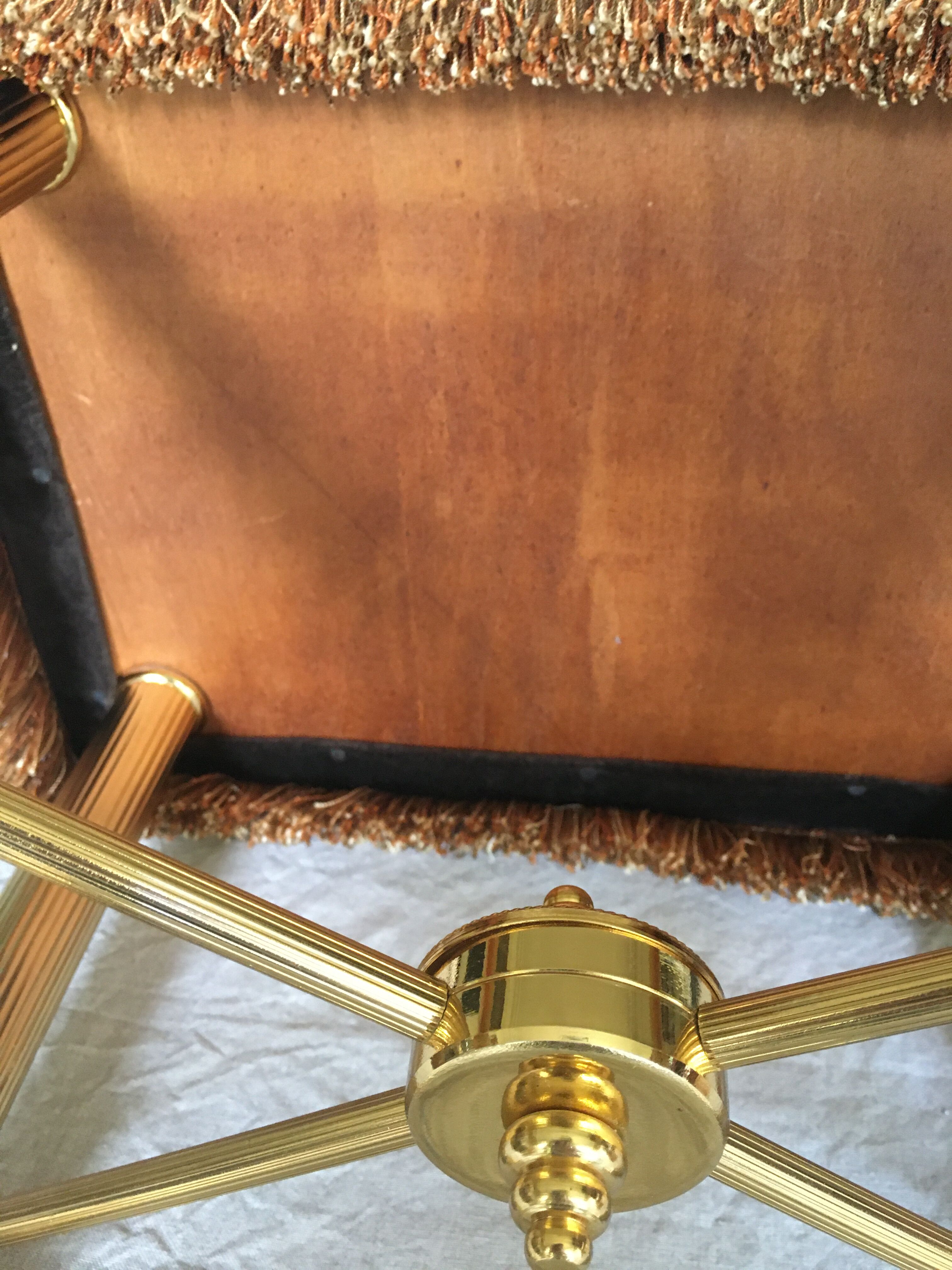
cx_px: 476
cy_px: 635
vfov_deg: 61.7
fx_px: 1063
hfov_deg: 48.2
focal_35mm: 29
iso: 200
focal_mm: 4.15
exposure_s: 1/17
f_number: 2.2
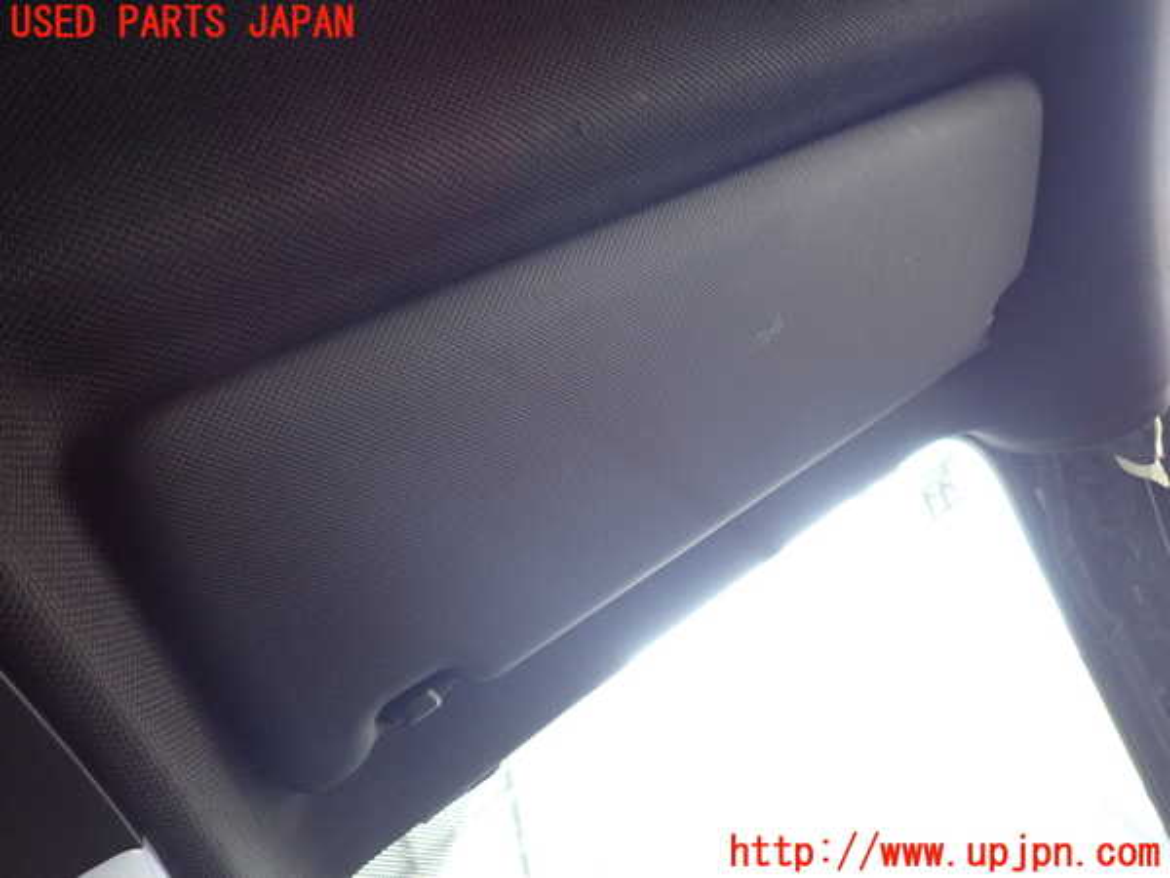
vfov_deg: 54.9
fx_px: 845
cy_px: 439
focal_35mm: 25
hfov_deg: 69.4
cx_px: 585
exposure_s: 1/125
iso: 400
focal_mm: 4.5
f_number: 2
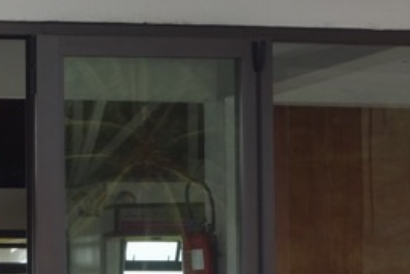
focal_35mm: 244
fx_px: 2782
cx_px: -238
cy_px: 187
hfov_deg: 8.2
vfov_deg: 5.6
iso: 125
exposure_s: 1/100
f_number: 5.6
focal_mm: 27.22
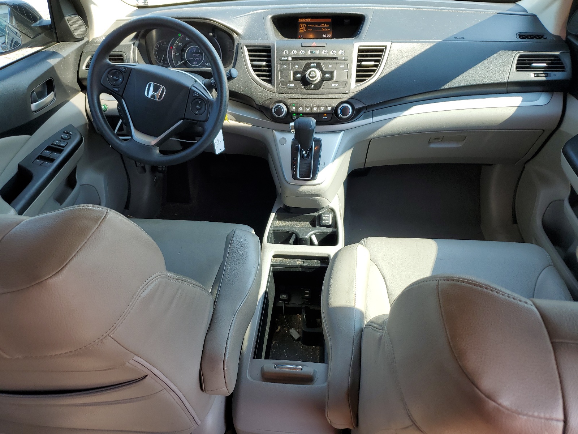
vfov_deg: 53.1
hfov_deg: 67.3
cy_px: 217
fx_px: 434
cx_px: 289
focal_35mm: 26
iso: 50
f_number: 1.5
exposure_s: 1/270
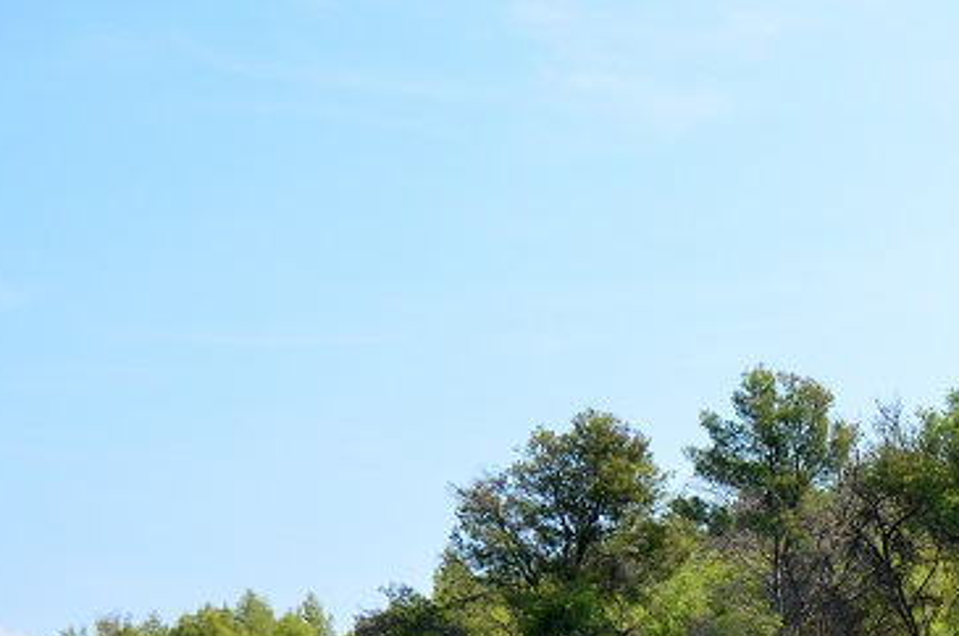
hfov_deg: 24.1
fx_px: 2181
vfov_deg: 16.0
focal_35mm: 82
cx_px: 874
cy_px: 761
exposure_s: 1/1250
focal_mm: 20
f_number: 5.6
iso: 400
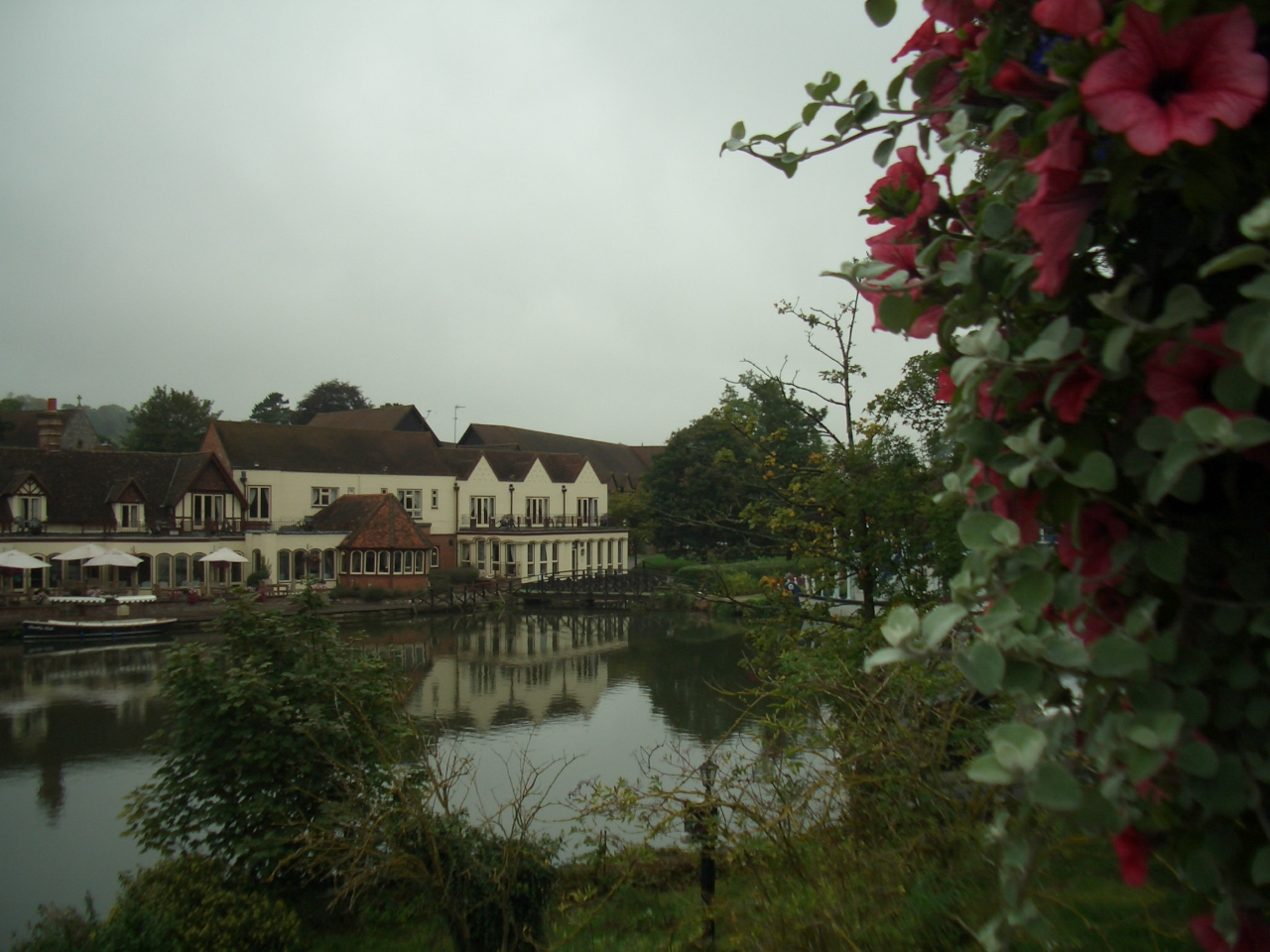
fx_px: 1284
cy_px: 476
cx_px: 635
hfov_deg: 52.6
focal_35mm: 35
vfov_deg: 40.7
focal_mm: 5.8
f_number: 2.6
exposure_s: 1/800
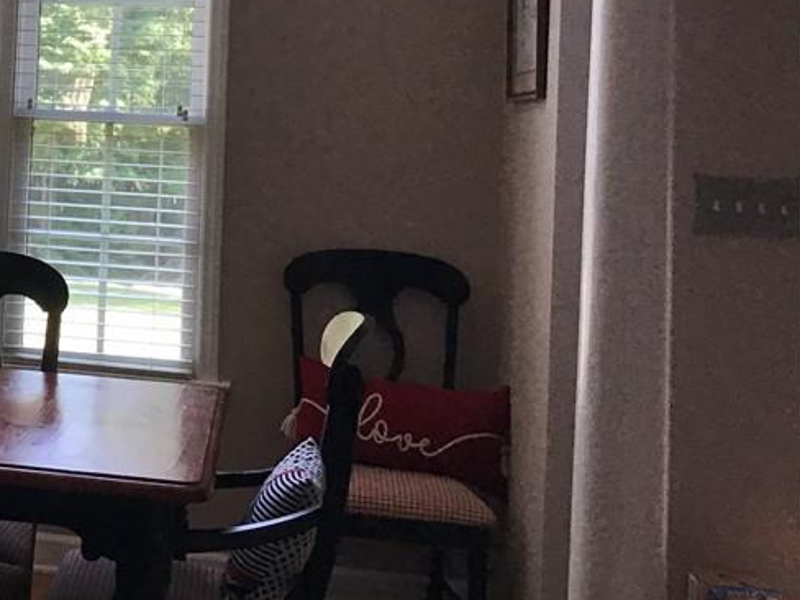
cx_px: -31
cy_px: 36
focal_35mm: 65
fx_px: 1502
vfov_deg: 22.0
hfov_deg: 27.8
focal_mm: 3.3
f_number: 2.4
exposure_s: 1/30
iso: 40
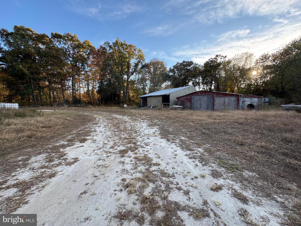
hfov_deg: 102.1
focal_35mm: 14
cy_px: 113
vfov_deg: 85.7
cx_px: 150
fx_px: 122
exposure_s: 1/191
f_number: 2.2
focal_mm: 2.22
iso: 40
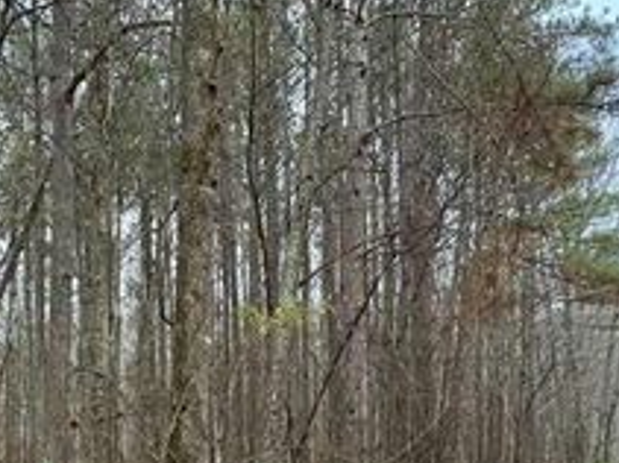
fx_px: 1019
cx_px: 106
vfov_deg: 24.6
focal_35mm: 57
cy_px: 447
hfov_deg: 32.7
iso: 100
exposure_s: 1/125
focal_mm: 6.86
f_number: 1.78
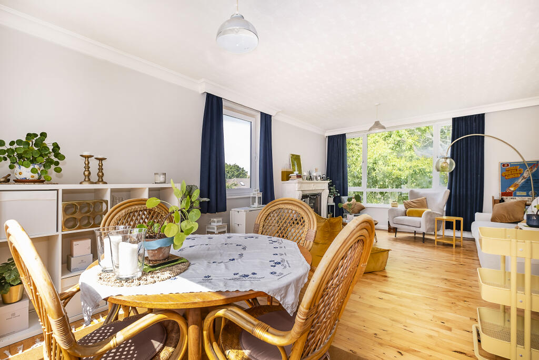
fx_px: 225
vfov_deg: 77.3
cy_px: 180
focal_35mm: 15
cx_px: 270
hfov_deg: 100.4
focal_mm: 10
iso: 320
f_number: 5.6
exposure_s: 1/160
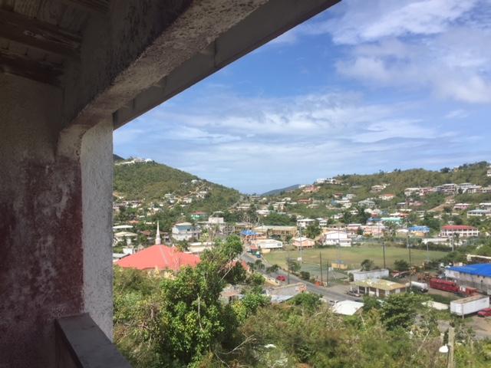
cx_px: 246
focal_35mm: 29
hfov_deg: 61.7
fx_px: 411
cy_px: 184
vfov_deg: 48.2
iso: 32
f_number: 2.2
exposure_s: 1/2083
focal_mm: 4.15
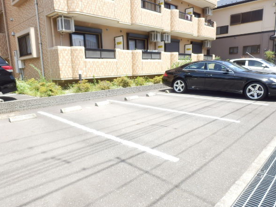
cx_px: 127
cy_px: 110
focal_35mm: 26
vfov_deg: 53.0
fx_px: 207
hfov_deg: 67.2
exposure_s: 1/320
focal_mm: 4.2
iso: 80
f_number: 3
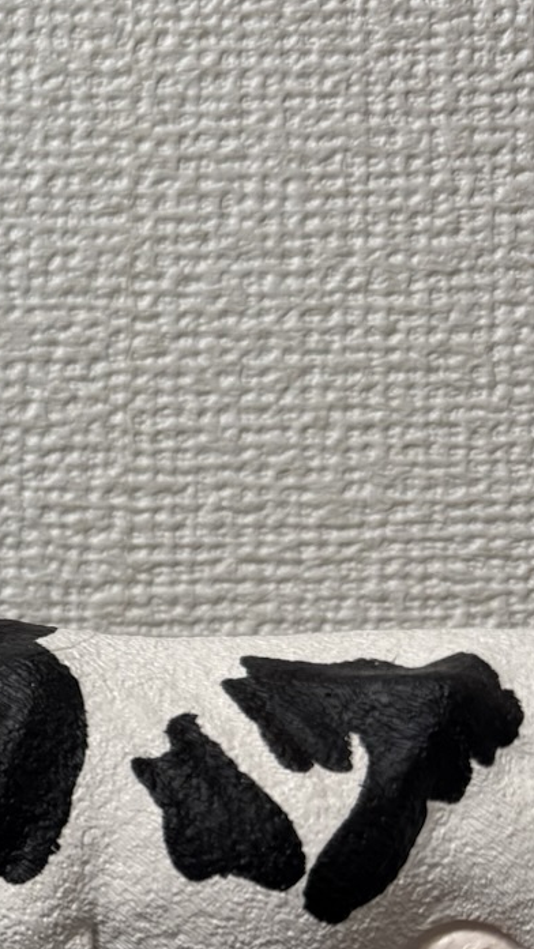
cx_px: -552
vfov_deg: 28.1
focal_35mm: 75
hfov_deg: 13.6
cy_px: 580
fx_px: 1888
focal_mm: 6.76
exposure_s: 1/125
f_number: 1.78
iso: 64
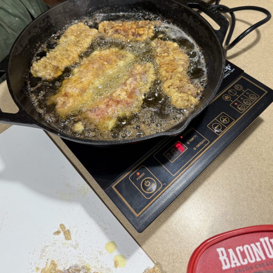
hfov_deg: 55.6
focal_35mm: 29
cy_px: 99
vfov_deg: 54.9
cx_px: 137
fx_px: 259
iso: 125
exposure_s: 1/60
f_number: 1.78
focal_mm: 6.76
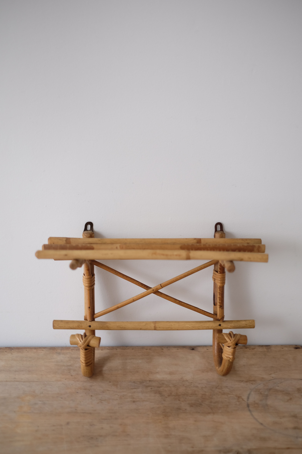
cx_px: 151
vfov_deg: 37.5
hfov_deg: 25.5
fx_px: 667
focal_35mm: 53
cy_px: 227
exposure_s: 1/60
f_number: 1.4
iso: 250
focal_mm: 35
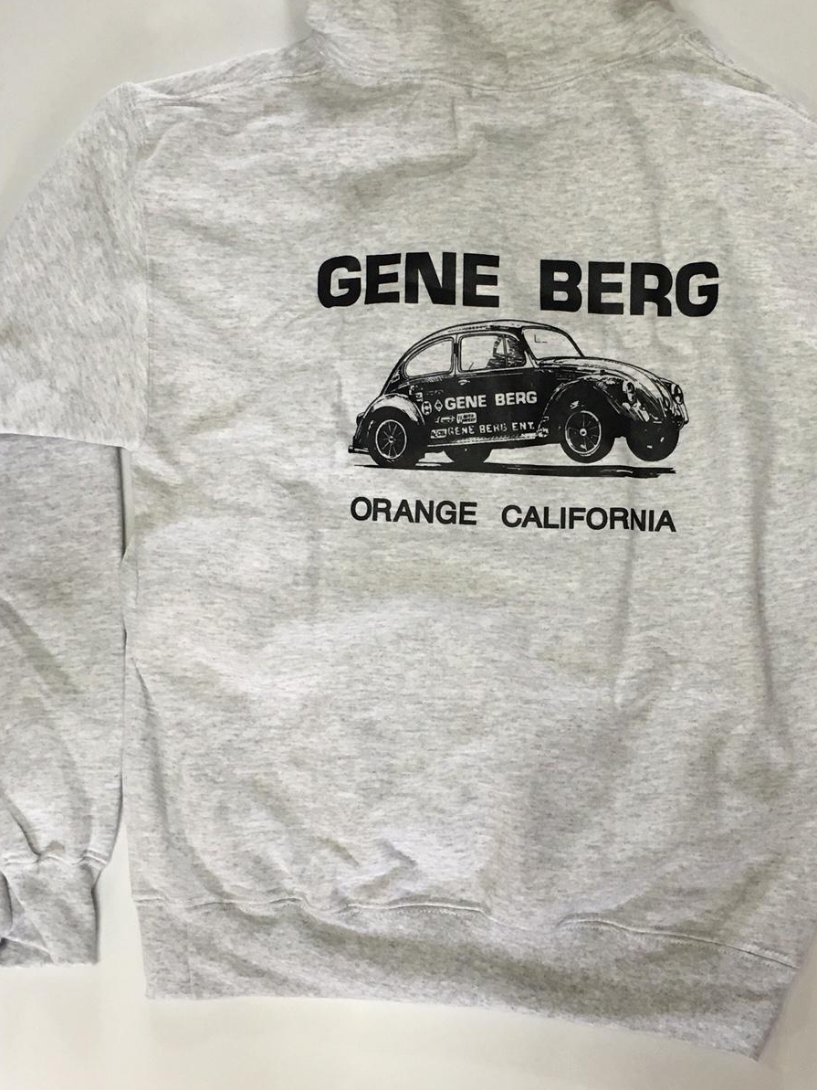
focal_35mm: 49
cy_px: 515
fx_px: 1542
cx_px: 533
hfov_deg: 29.5
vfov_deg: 38.9
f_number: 2.2
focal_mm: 4.2
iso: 80
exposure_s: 1/30
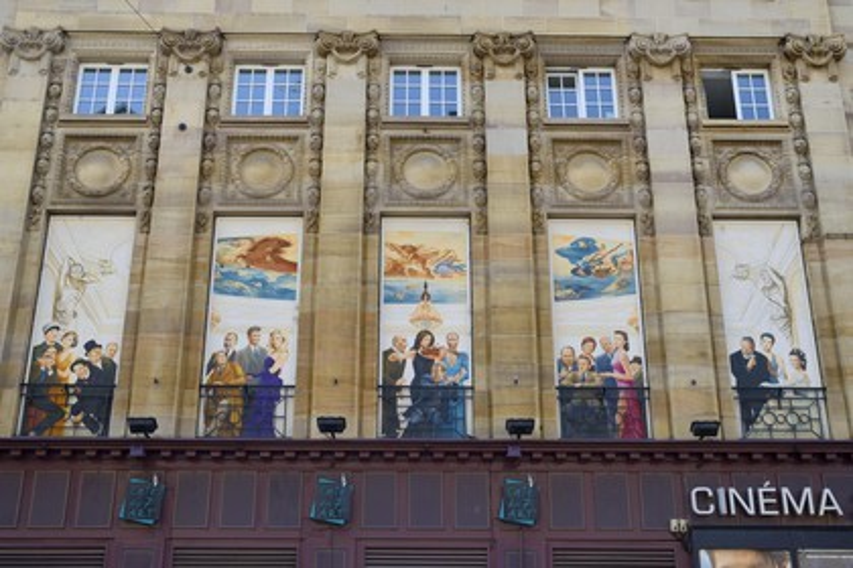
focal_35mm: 44
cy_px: 284
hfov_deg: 44.5
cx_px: 426
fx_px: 1042
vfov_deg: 30.5
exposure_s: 1/200
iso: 200
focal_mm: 44
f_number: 7.1
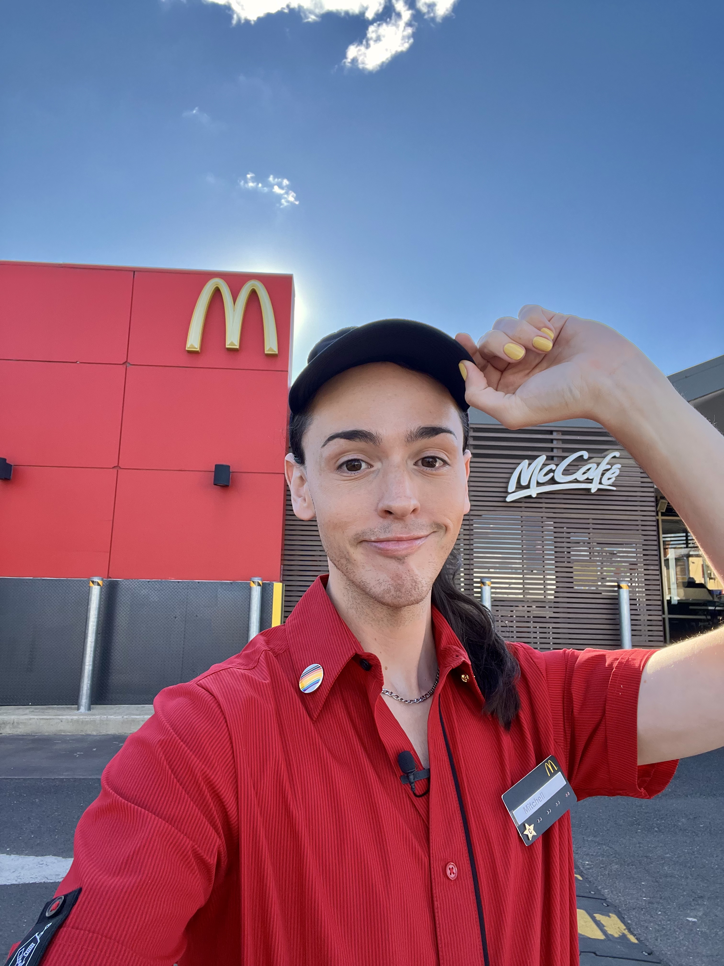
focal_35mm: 23
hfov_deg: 58.9
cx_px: 362
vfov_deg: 73.9
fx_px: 641
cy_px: 483
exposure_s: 1/306
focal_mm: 2.71
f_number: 2.2
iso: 32
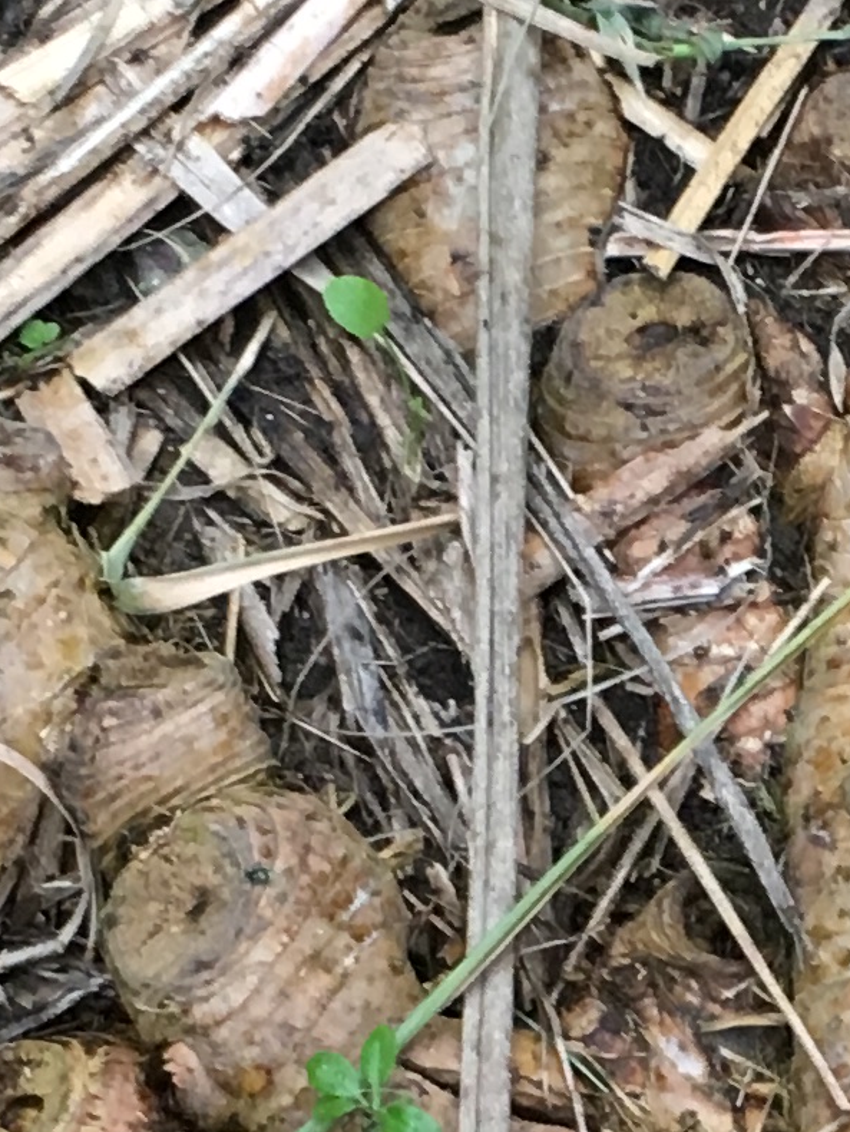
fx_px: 4843
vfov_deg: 13.2
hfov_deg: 9.9
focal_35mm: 148
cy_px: 1053
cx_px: 889
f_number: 2.2
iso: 64
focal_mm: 4.15
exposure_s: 1/33
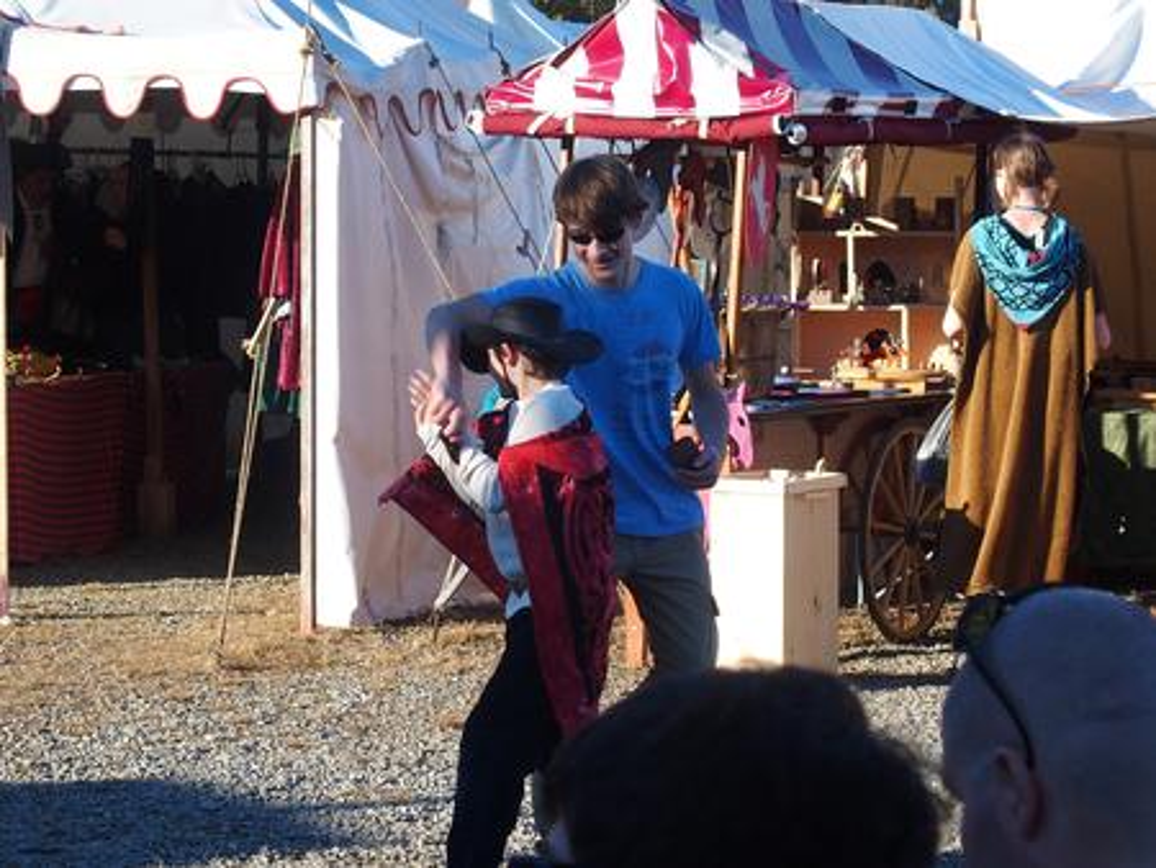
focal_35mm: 112
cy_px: 434
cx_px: 578
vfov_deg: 13.2
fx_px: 3742
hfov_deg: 17.6
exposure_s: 1/400
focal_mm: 24
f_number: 3.5
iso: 100
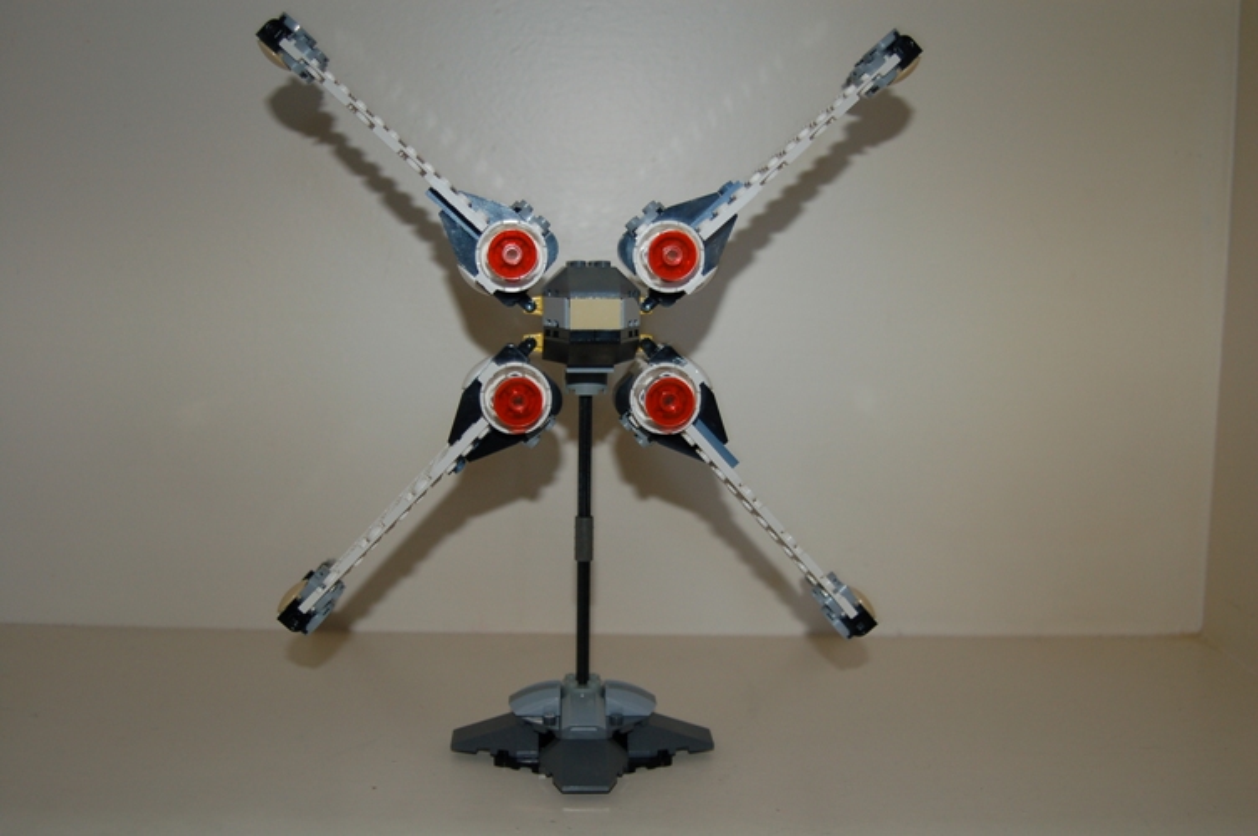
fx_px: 1466
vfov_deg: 31.8
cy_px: 418
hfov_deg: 46.4
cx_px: 629
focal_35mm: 42
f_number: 3.5
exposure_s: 1/60
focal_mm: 28
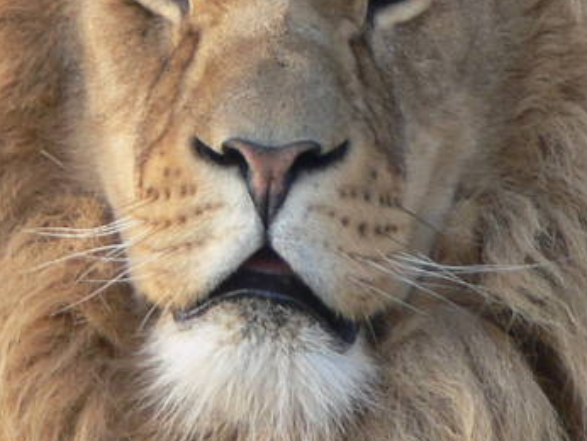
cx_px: 49
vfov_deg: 0.8
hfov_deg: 1.0
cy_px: 58
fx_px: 32920
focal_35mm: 1940
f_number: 4.5
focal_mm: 88.8
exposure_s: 1/100
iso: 80
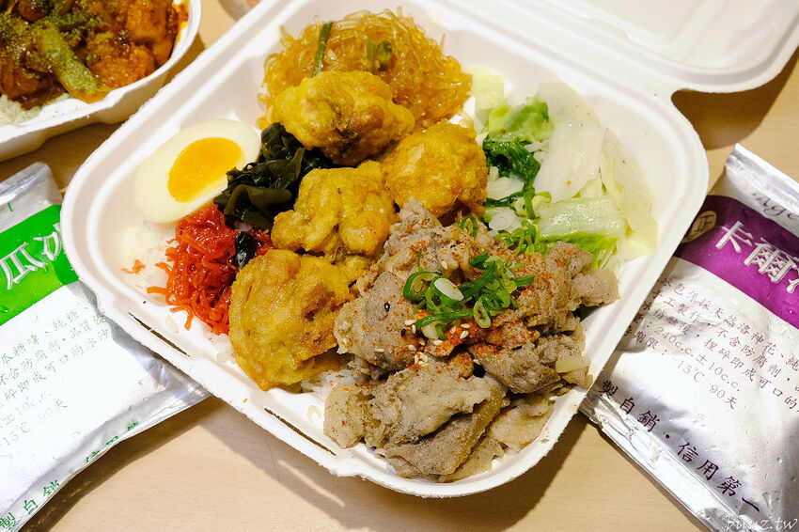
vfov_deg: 33.4
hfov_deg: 48.5
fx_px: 887
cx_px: 400
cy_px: 266
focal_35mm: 40
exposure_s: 1/125
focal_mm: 26.5
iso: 1600
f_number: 8
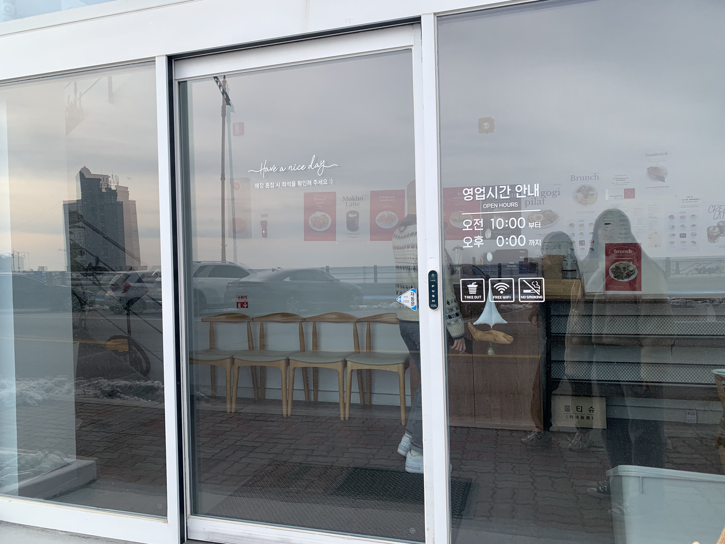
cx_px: 362
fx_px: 545
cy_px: 272
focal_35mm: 26
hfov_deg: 67.3
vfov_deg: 53.1
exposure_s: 1/842
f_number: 1.8
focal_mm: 4.25
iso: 25
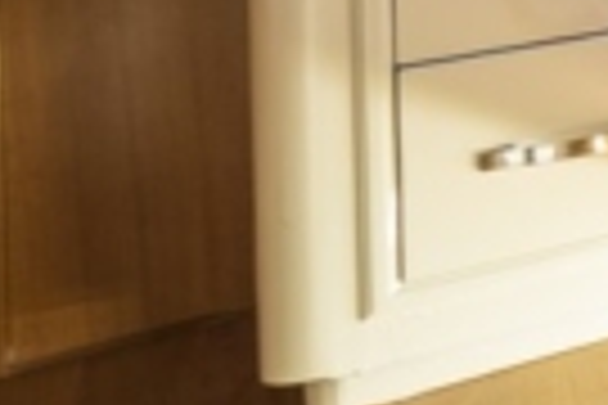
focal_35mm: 93
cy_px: -441
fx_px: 1571
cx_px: 1910
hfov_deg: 10.9
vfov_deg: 12.6
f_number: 6.3
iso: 100
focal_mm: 14
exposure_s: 1/1.25
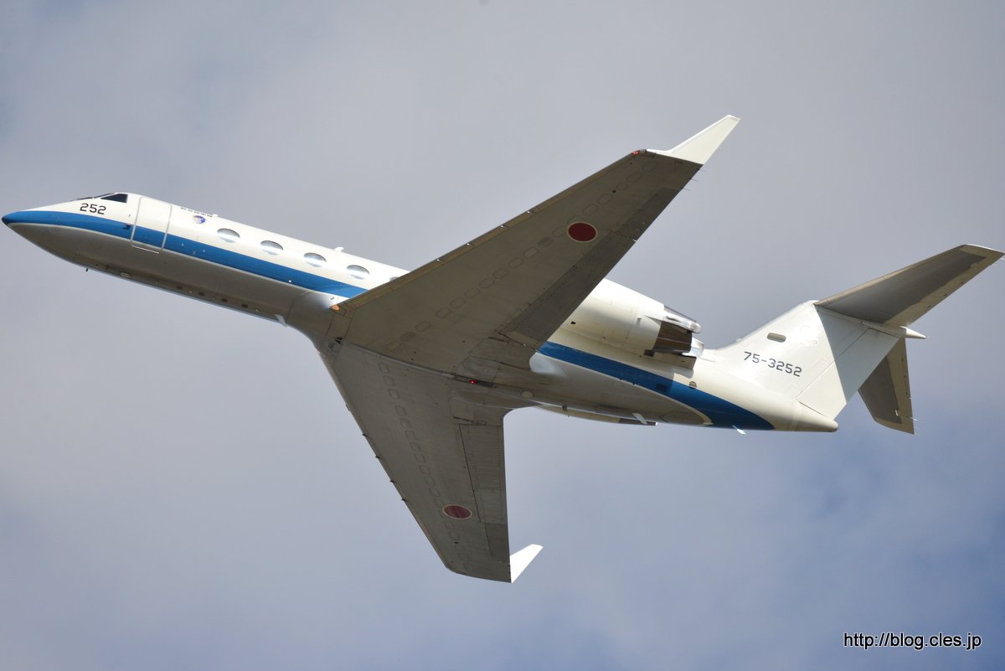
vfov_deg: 3.4
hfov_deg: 5.2
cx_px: 502
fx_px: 11170
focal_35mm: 400
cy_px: 336
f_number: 8
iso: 400
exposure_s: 1/2500
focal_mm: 400
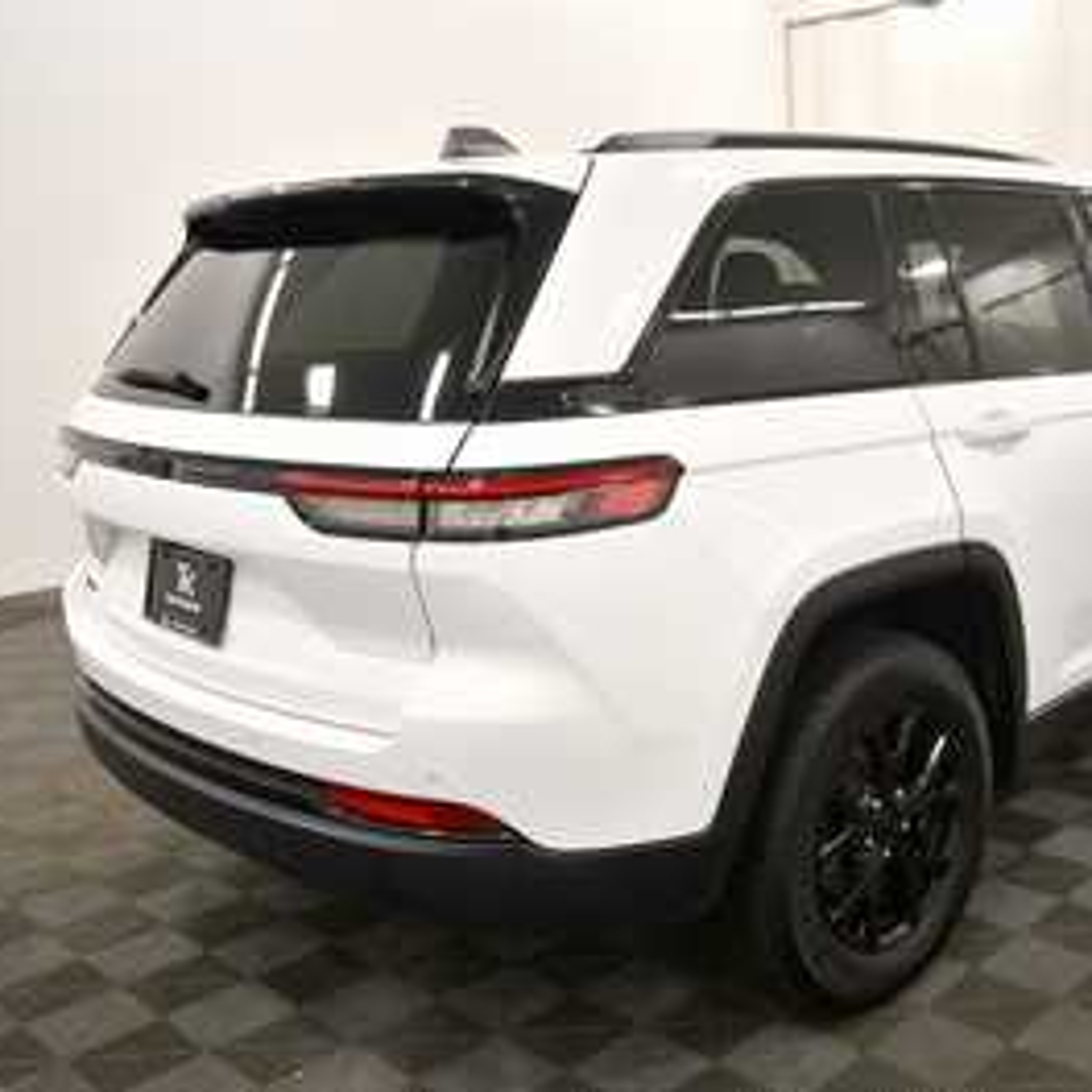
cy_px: 548
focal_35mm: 36
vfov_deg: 46.0
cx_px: 732
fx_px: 1285
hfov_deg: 45.3
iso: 800
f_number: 5.6
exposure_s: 1/160
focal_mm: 19
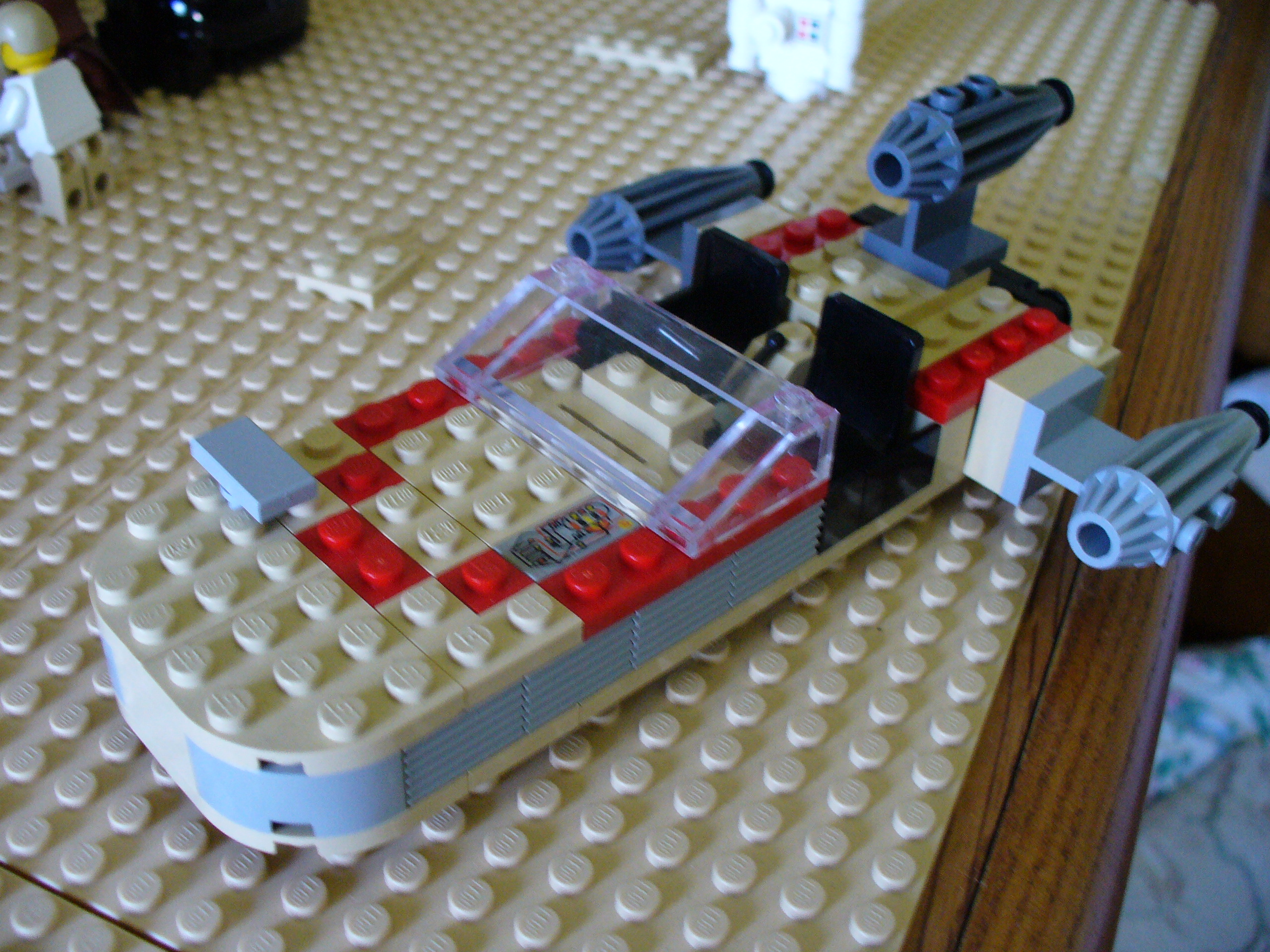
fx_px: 1357
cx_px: 635
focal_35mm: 37
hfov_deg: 50.1
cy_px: 476
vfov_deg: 38.7
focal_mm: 6.1
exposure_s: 1/13
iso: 200
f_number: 2.8
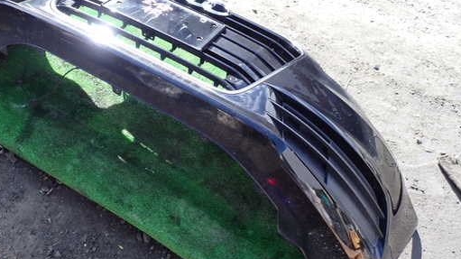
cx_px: 192
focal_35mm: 32
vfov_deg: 36.6
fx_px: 391
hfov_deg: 60.7
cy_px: 110
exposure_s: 1/200
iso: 100
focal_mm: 4.5
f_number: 2.8
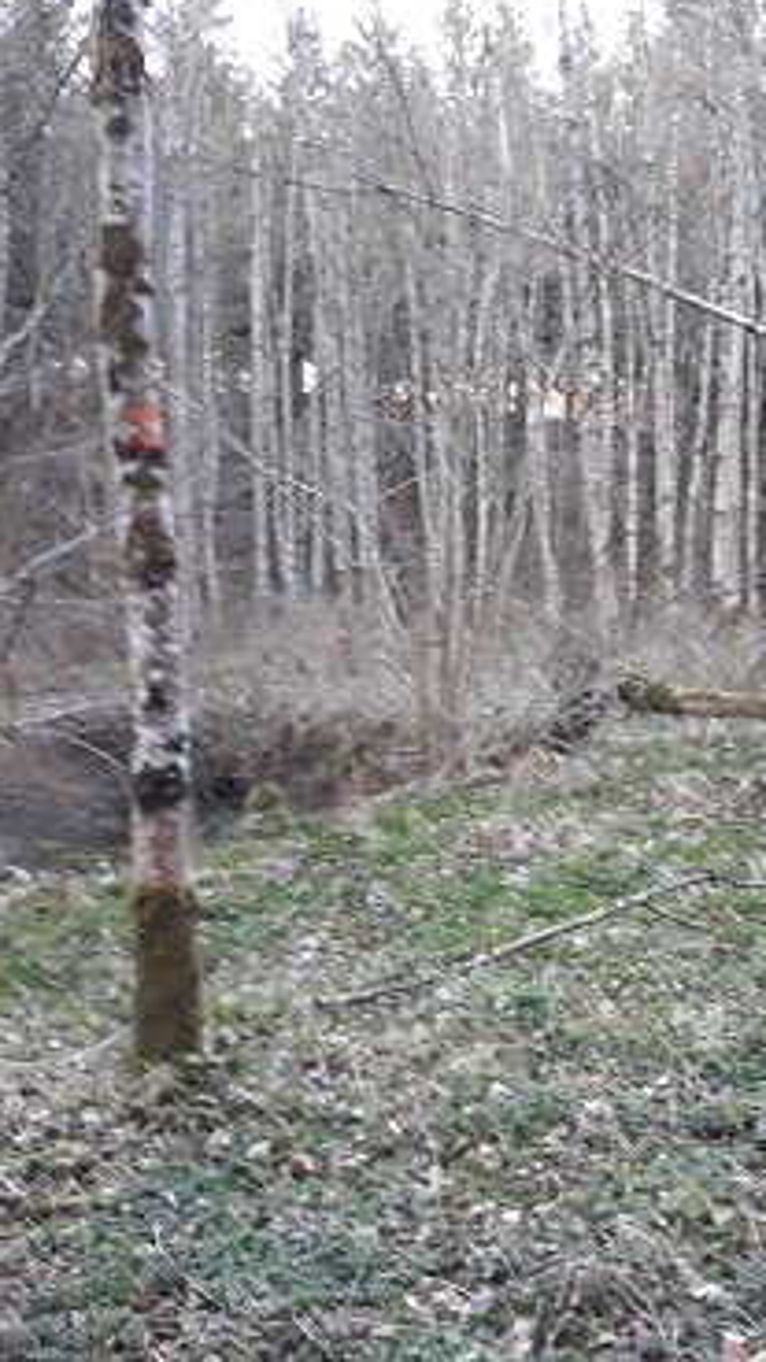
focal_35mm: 40
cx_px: 685
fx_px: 1444
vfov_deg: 50.5
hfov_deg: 28.6
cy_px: 672
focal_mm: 3.71
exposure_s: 1/50
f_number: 1.7
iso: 200
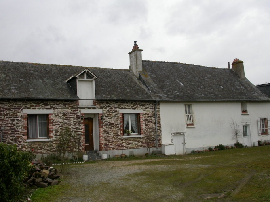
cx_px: 135
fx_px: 296
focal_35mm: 38
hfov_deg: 49.0
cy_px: 101
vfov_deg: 37.7
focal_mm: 7.85
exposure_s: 1/245
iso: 100
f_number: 6.7
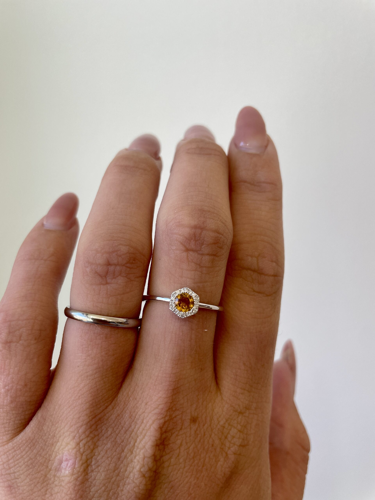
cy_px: 250
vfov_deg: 67.3
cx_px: 188
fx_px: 376
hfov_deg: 53.1
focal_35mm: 26
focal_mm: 4.2
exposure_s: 1/120
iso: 100
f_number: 1.6
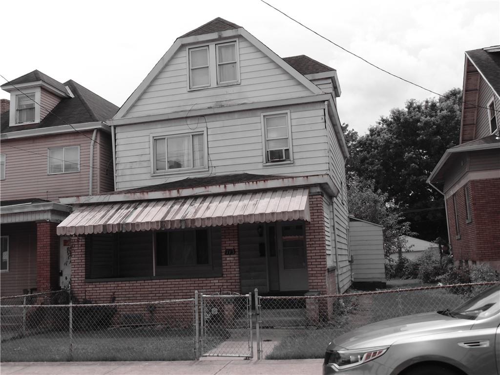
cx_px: 250
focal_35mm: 35
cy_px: 188
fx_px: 506
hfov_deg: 52.6
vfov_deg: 40.7
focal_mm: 6.3
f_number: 8.3
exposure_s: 1/160
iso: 80
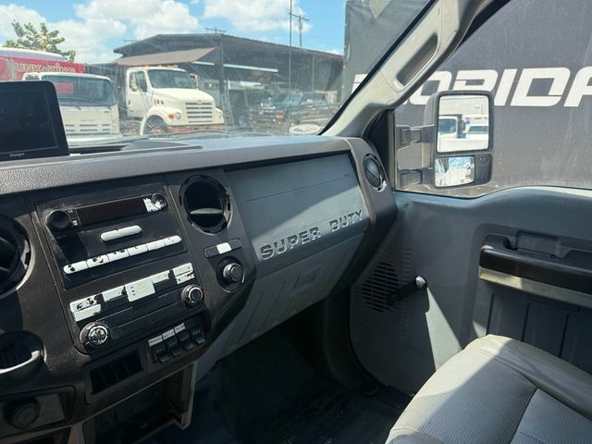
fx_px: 410
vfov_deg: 56.8
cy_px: 222
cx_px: 296
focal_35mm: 24
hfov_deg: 71.6
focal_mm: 6.76
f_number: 1.78
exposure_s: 1/805
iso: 100
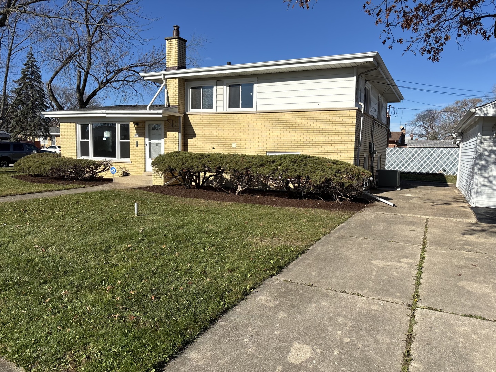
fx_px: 373
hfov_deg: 67.3
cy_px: 186
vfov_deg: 53.1
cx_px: 248
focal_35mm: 26
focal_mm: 5.96
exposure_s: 1/4630
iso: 50
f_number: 1.6
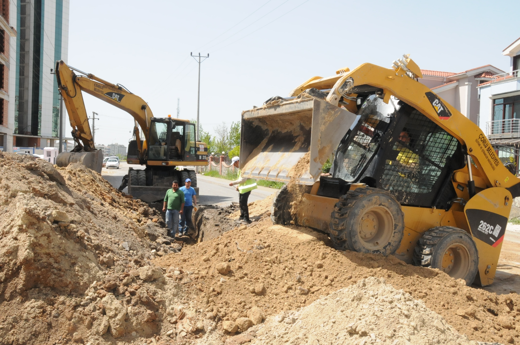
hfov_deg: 57.3
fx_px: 476
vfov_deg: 39.9
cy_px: 172
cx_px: 260
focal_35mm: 33
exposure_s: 1/250
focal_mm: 22
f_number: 20
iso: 1250
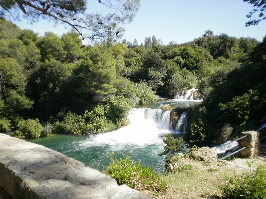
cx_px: 133
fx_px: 323
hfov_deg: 44.8
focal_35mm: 42
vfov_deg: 34.4
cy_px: 100
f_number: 3.5
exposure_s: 1/640
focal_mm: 7.4
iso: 100
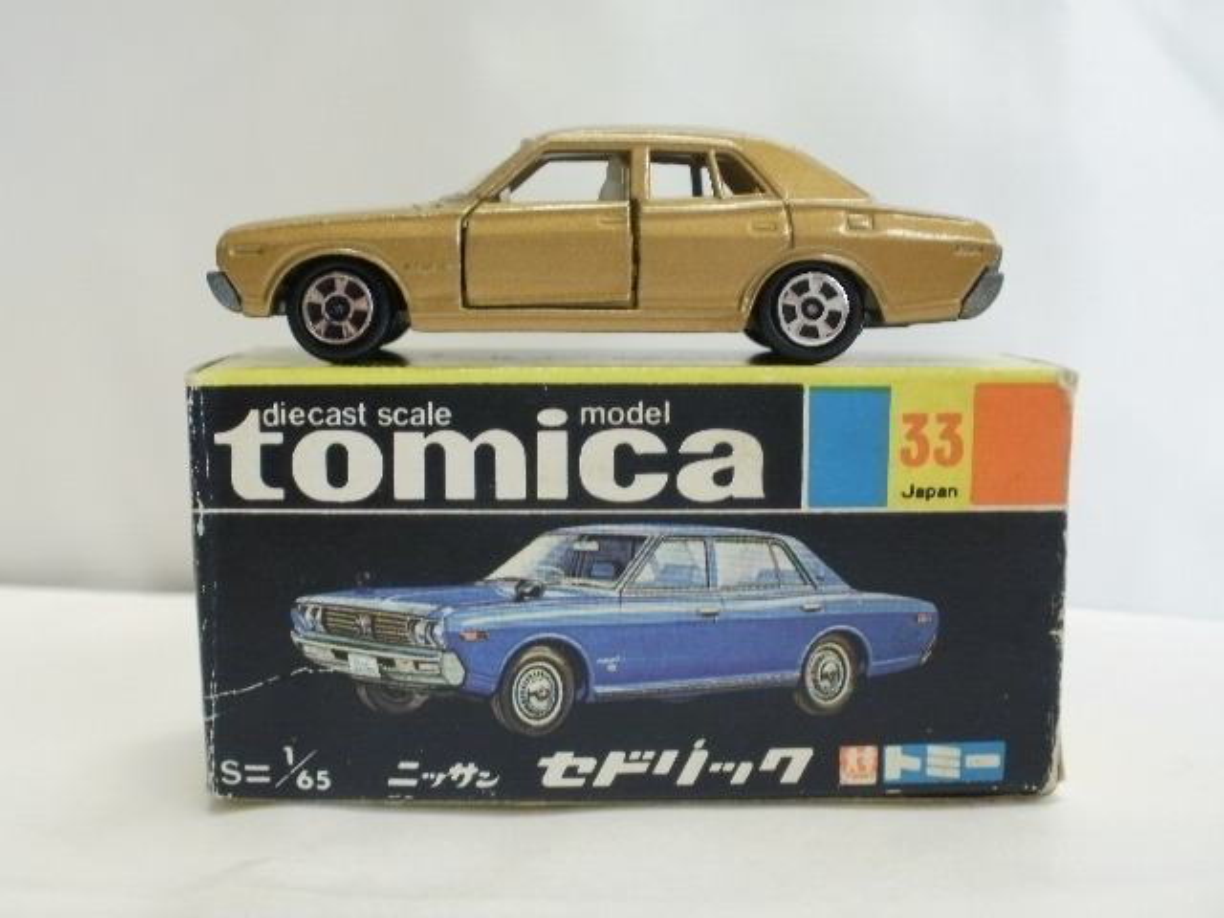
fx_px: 1556
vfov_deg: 32.9
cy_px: 459
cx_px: 612
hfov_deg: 42.9
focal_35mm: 44
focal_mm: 7.7
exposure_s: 1/20
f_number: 4
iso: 125
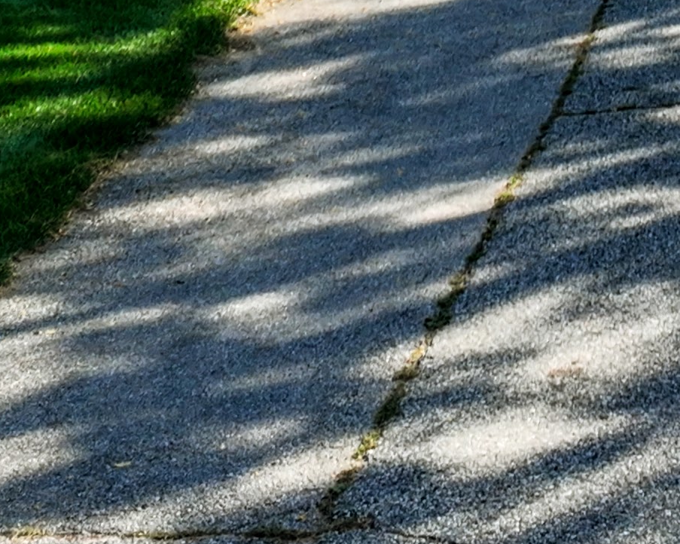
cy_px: -687
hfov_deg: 13.8
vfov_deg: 10.1
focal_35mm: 137
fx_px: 2757
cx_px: 716
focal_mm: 12.29
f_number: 2.8
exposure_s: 1/1250
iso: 250
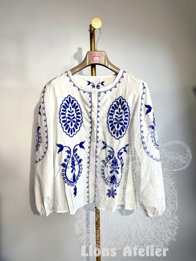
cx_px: 98
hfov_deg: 56.8
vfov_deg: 71.6
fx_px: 181
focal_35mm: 24
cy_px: 130
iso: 80
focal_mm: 6.76
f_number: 1.78
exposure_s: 1/1005
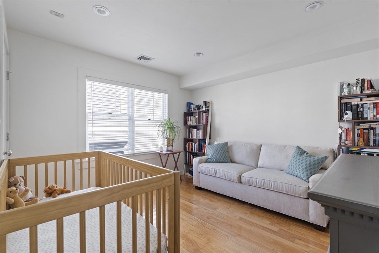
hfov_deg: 95.0
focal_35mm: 16
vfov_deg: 72.1
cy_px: 126
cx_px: 190
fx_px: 174
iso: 320
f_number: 7.1
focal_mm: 16.5
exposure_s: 1/1.67
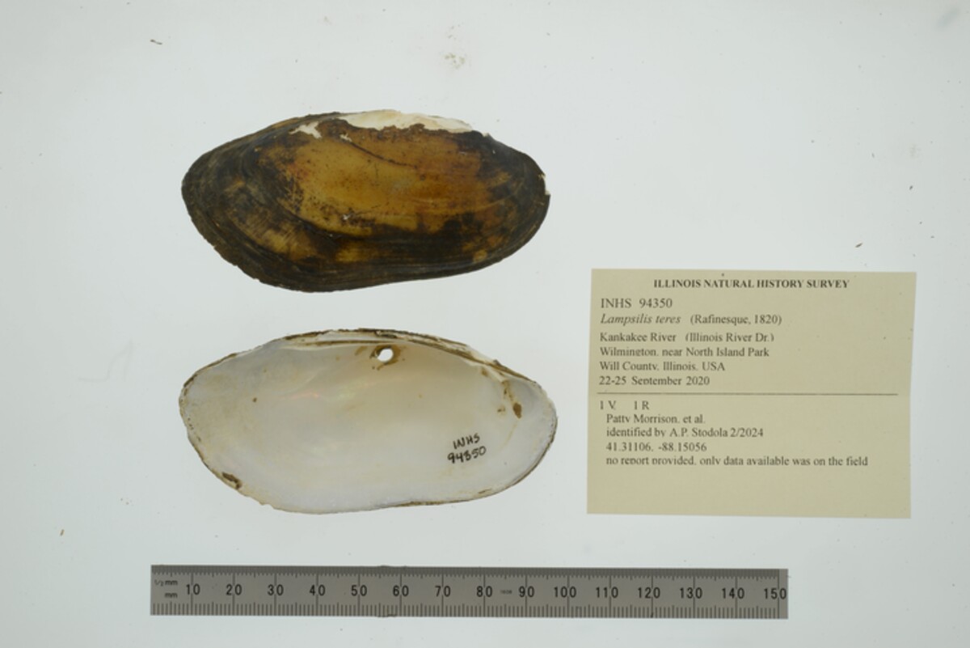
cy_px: 324
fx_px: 1617
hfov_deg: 33.4
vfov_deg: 22.6
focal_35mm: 60
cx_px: 485
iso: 100
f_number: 32
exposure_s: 1/10
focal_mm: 60
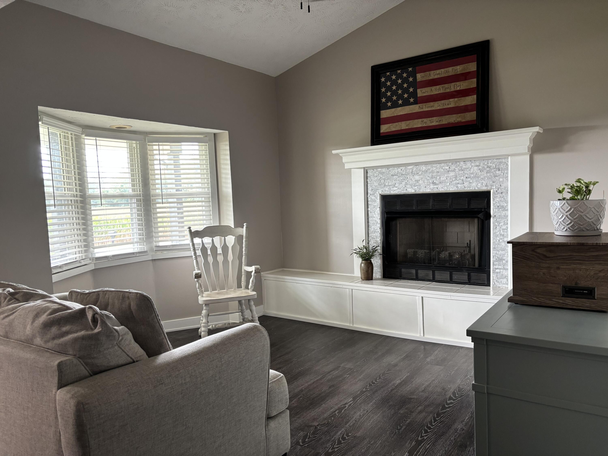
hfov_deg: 67.3
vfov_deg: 53.1
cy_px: 228
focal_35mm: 26
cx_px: 304
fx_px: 457
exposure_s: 1/60
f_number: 1.6
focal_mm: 5.96
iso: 160
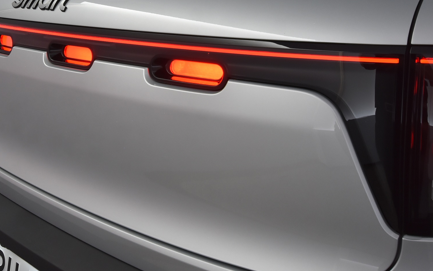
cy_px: 61
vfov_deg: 25.0
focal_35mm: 51
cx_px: 155
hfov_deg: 39.2
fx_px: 602
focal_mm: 20
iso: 800
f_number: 5.6
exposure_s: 1/60
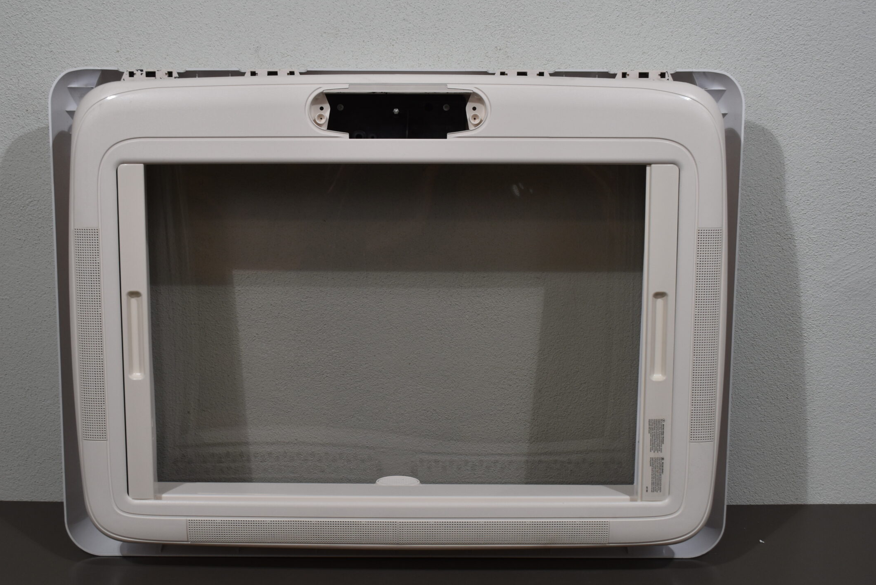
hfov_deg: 40.6
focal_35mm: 49
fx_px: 1183
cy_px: 316
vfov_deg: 27.7
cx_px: 399
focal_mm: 27
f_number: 5.6
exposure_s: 1/125
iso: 320
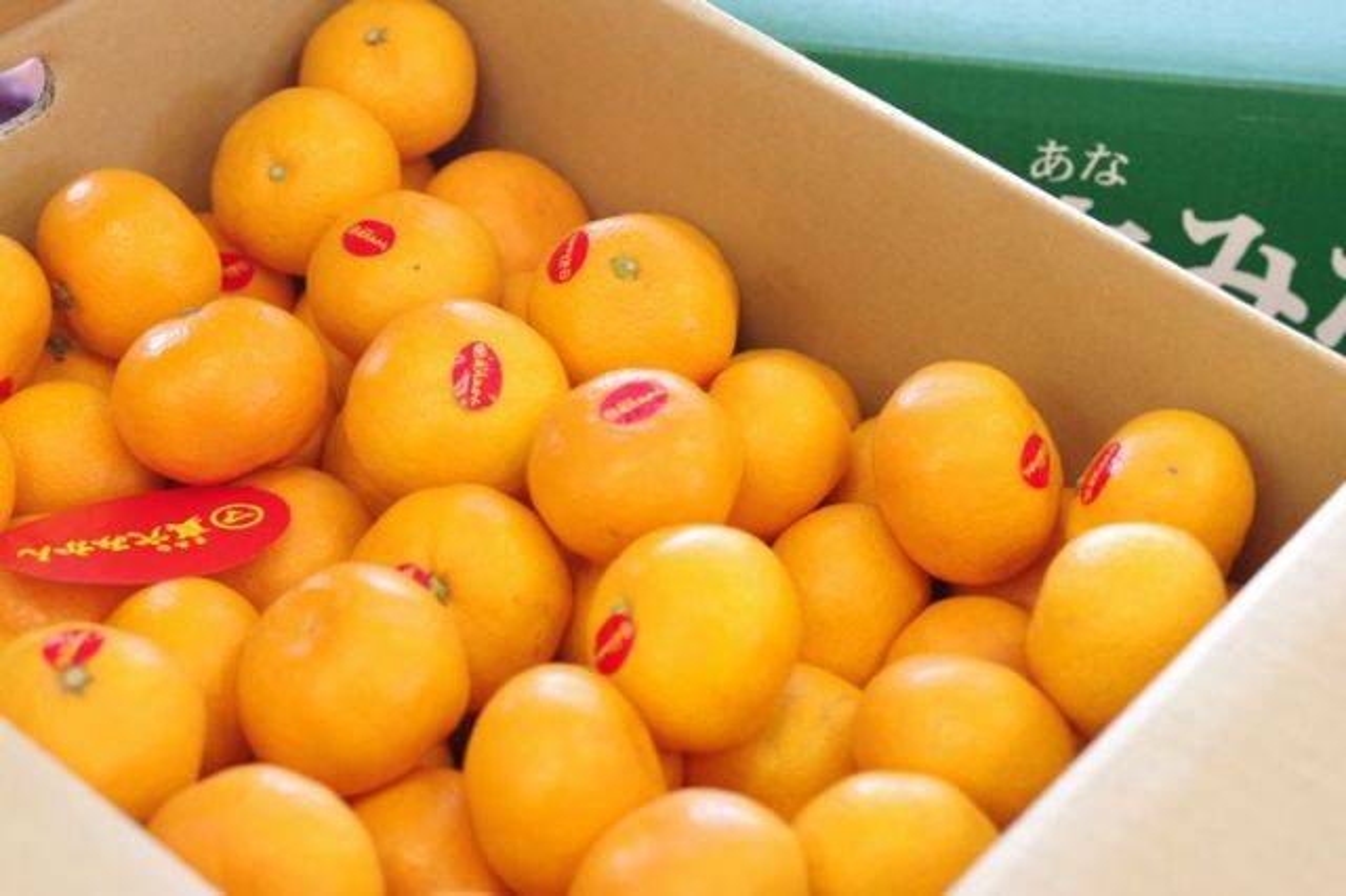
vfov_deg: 18.2
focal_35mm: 75
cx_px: 673
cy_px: 448
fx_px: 2803
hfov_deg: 27.0
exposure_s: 1/100
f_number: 4.5
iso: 1600
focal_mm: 50
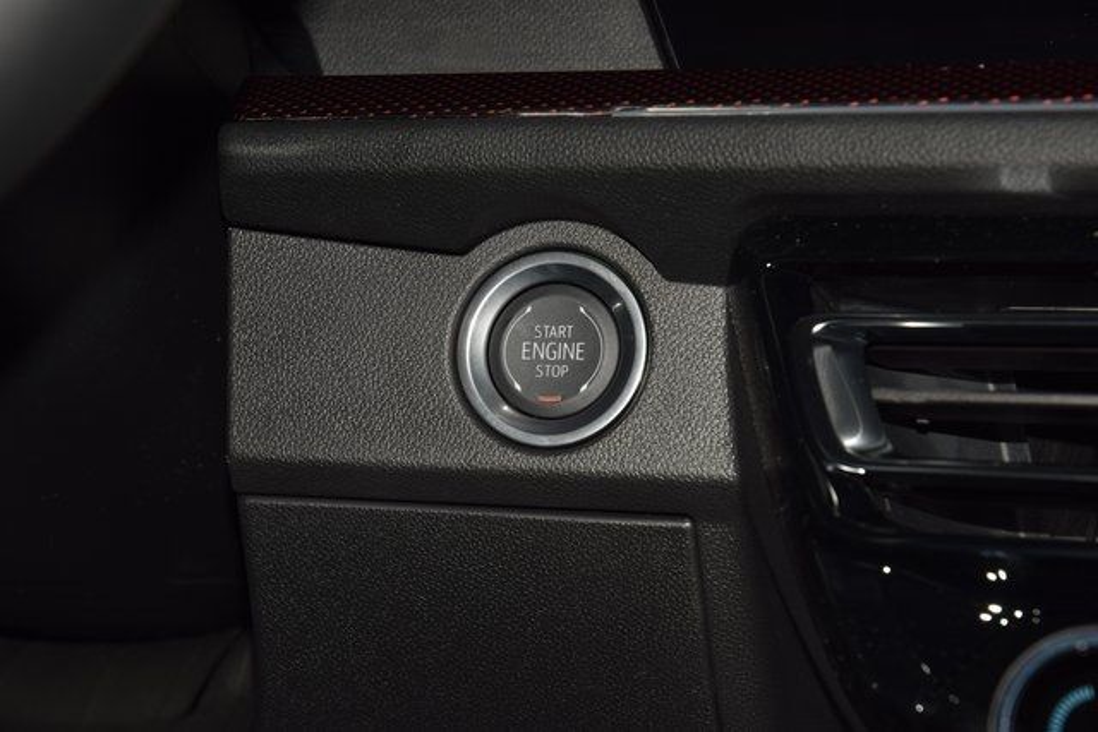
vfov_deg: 13.0
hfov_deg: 19.5
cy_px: 366
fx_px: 3203
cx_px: 549
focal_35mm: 105
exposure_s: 1/125
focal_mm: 70
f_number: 8
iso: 100
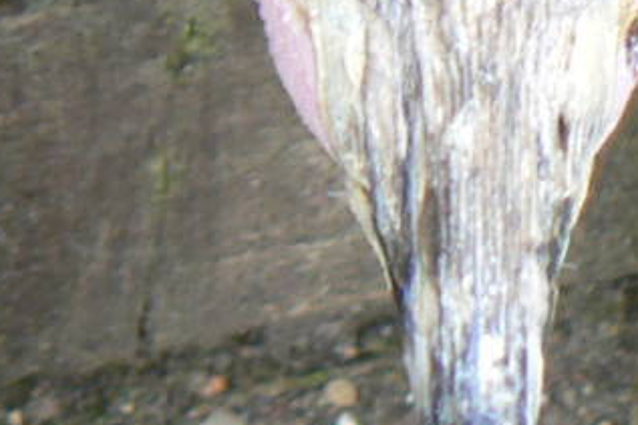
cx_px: 360
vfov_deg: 3.9
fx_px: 6146
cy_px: -399
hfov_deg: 5.9
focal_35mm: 347
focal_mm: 11
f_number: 4
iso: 80
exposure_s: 1/60
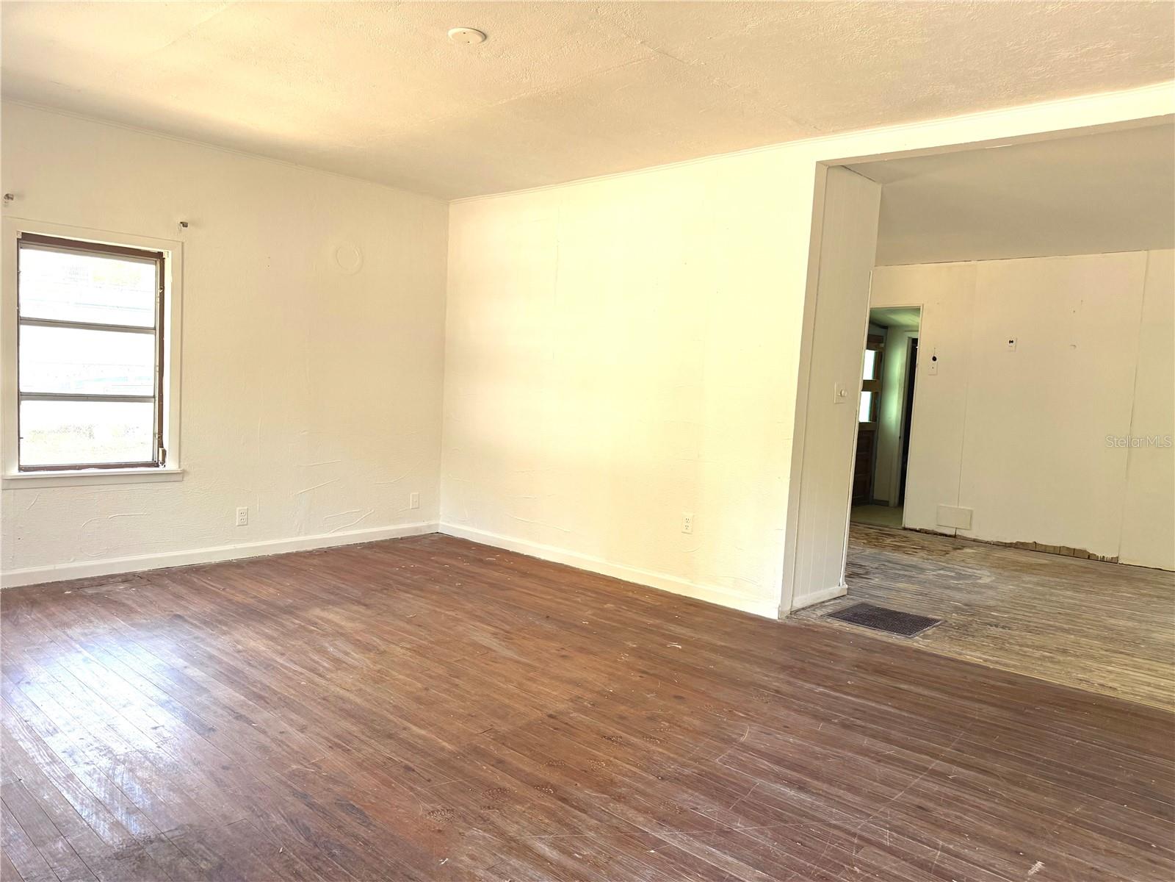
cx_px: 588
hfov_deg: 71.6
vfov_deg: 56.8
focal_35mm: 24
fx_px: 815
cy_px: 441
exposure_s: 1/121
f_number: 1.78
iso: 160
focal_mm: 6.76
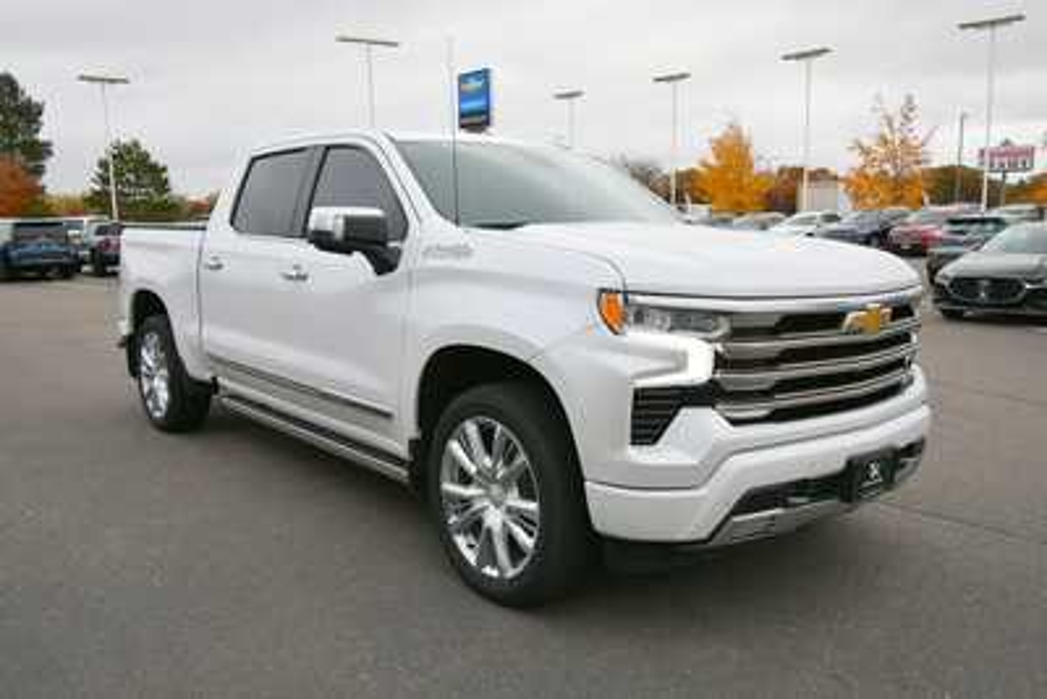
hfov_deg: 61.9
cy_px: 350
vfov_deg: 43.6
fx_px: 873
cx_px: 524
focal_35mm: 30
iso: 200
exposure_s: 1/250
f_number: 6.3
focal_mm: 20
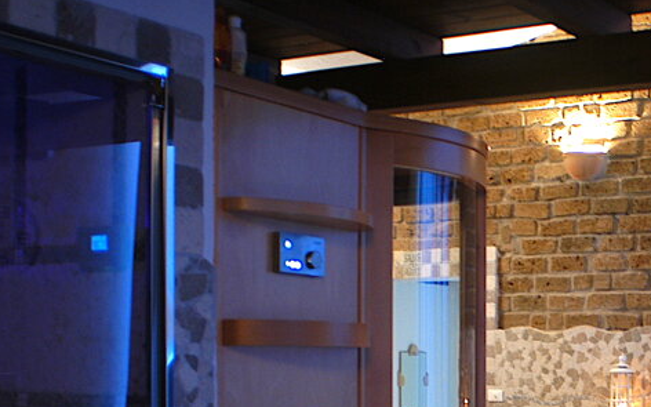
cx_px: 659
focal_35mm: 65
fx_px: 1153
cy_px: 399
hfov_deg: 29.4
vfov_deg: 19.5
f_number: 2.8
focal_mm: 20
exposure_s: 1/5
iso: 320
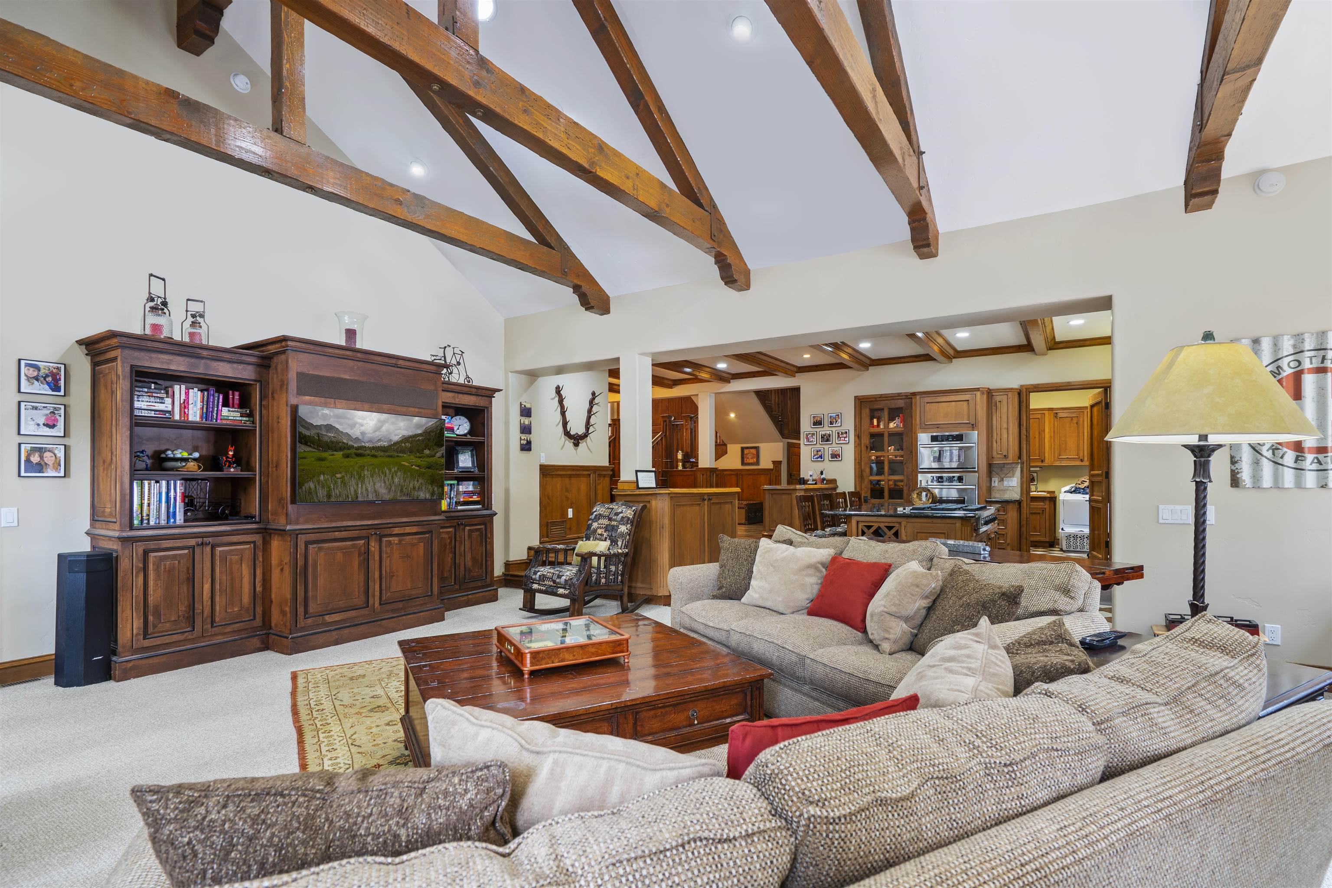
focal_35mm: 16
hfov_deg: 96.7
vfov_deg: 73.7
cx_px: 666
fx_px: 592
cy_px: 444
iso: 250
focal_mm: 16
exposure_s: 3.2
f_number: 7.1
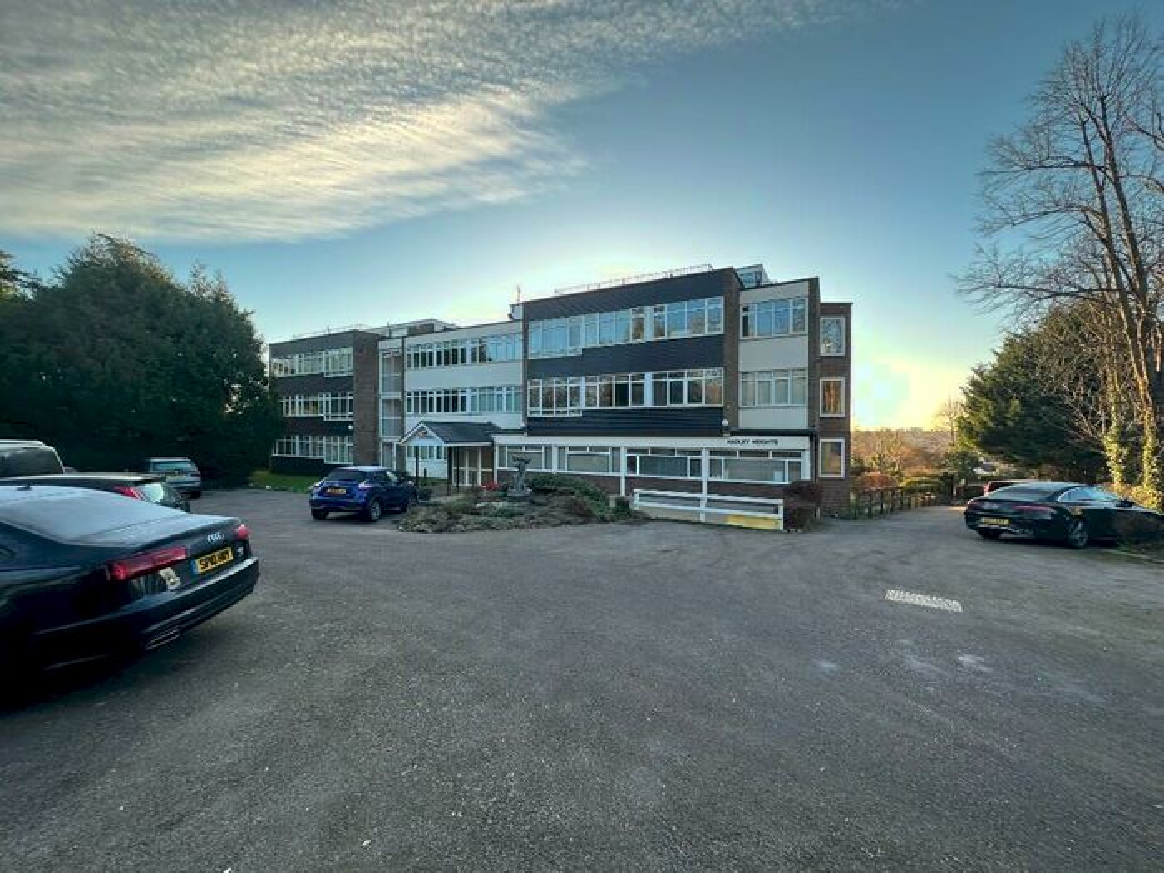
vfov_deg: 85.7
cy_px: 436
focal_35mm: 14
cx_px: 582
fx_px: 471
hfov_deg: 102.1
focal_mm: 2.22
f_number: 2.2
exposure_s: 1/224
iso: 40
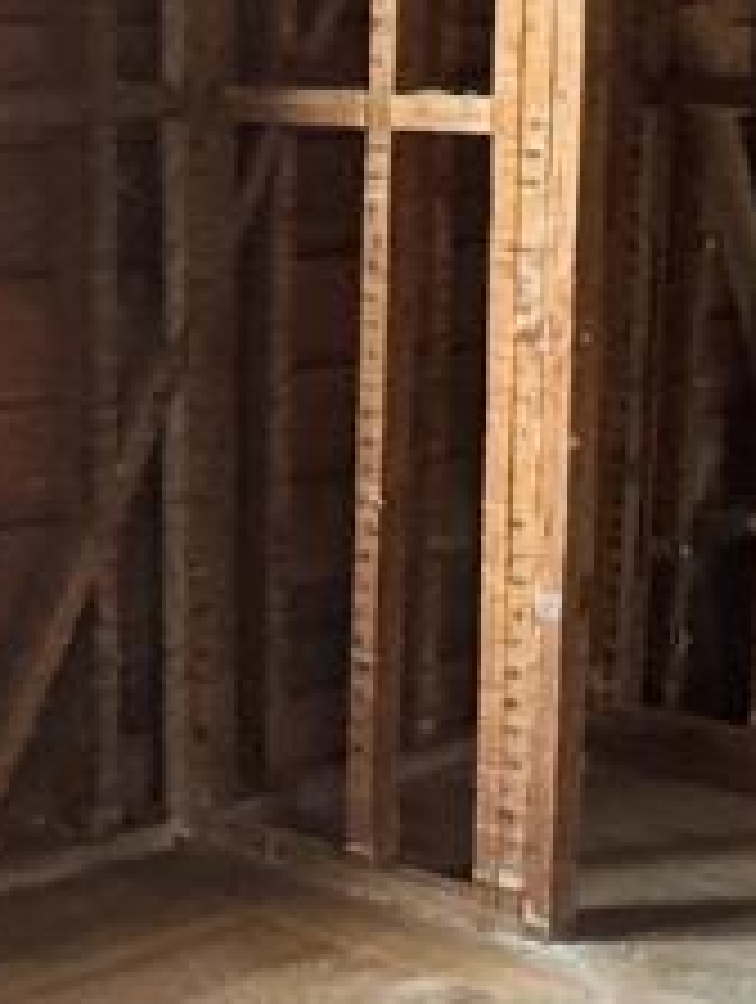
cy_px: 871
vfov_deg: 20.5
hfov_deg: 15.8
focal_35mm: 94
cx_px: 288
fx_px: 2729
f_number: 2.2
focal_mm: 2.22
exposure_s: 1/60
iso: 400
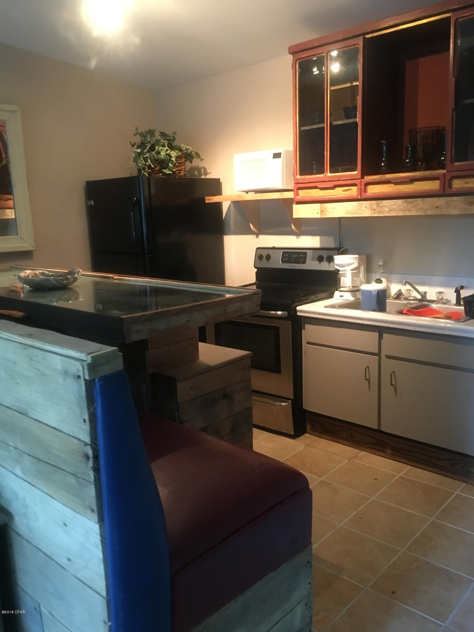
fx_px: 529
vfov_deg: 61.7
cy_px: 316
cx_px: 237
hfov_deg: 48.2
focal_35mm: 29
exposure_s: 1/24
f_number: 2.2
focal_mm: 4.15
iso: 200
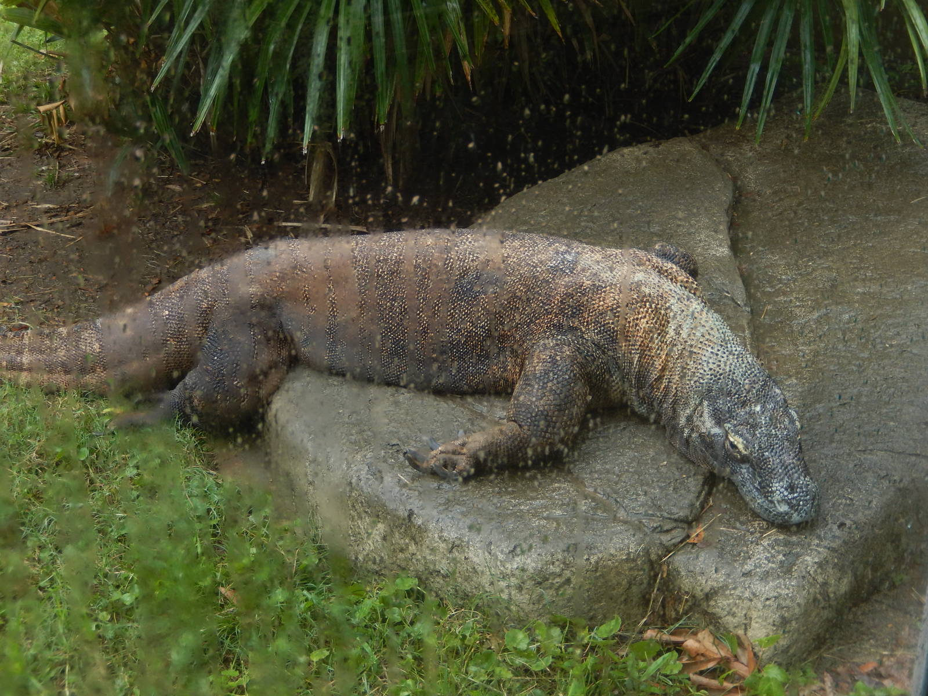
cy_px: 348
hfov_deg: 37.5
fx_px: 1367
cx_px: 464
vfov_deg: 28.6
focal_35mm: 51
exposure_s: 1/125
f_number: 4.5
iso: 125
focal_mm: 9.2
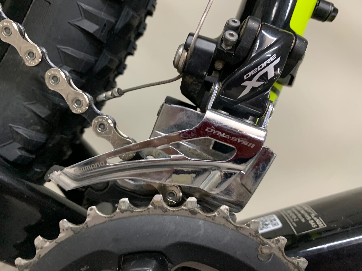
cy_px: 136
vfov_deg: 53.1
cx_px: 181
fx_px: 272
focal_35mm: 26
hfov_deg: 67.3
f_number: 1.8
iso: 250
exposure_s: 1/33
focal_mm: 4.25
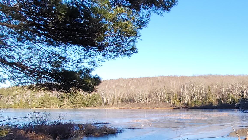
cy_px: 128
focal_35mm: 37
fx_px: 243
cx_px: 223
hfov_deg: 48.4
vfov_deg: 30.5
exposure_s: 1/431
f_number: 2.2
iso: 40
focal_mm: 1.74
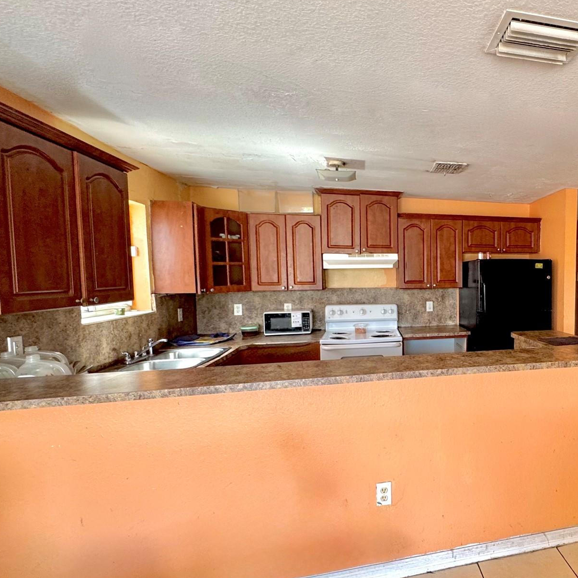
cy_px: 300
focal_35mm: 21
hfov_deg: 65.2
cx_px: 468
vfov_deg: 72.1
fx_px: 397
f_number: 2.2
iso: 160
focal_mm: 2.22
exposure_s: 1/99
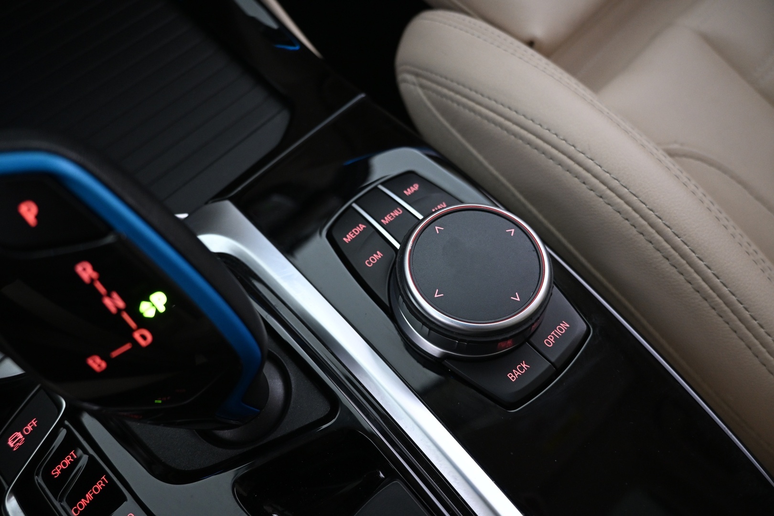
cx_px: 387
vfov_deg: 53.1
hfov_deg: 73.7
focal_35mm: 24
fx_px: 516
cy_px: 258
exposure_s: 1/25
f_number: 3.5
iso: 1250
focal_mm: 16
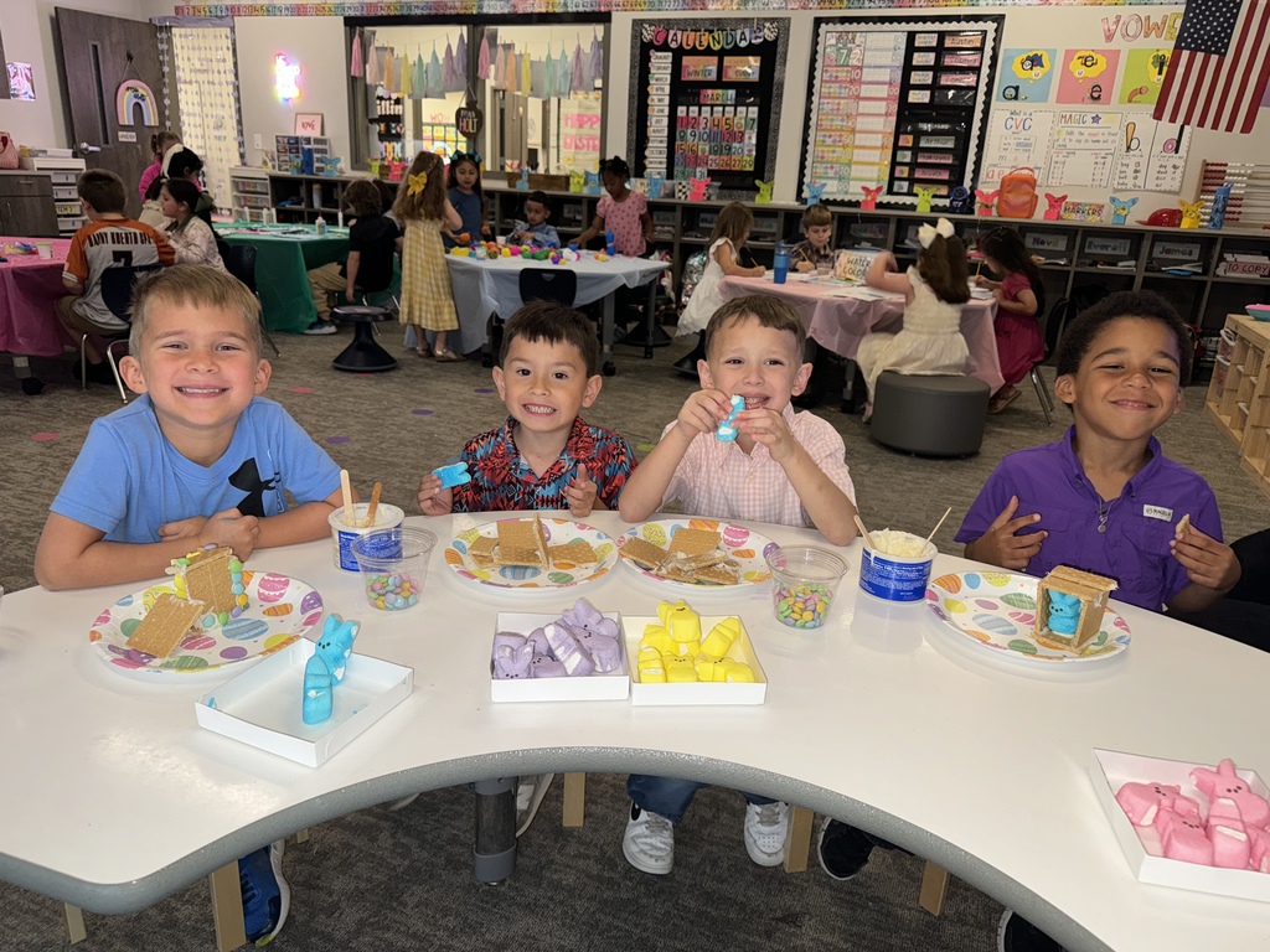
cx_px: 635
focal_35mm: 24
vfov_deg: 56.8
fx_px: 881
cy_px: 476
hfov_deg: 71.6
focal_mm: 6.76
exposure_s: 1/24
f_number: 1.78
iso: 80
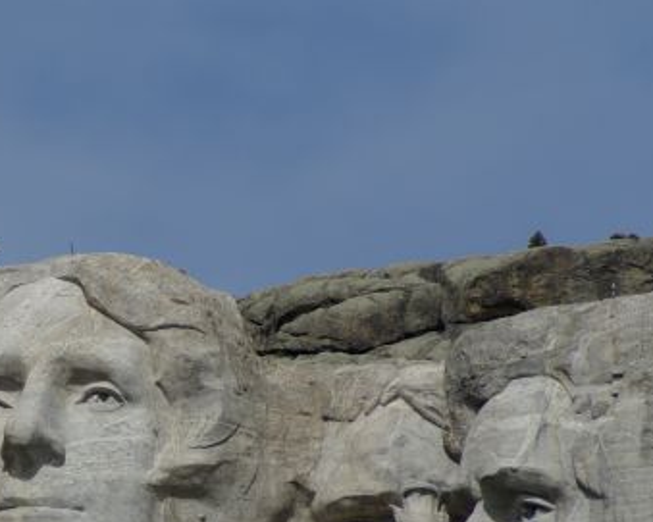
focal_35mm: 999
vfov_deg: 1.5
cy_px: 476
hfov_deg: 1.9
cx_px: 96
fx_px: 19301
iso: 100
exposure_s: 1/640
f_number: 9
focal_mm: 300
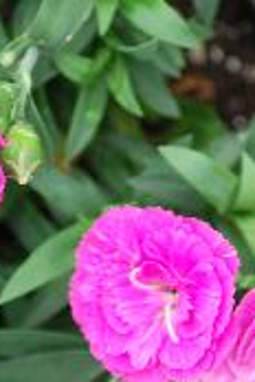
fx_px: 1764
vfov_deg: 12.4
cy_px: 189
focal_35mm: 166
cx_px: 160
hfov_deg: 8.3
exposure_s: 1/30
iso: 200
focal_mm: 48
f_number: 5.6
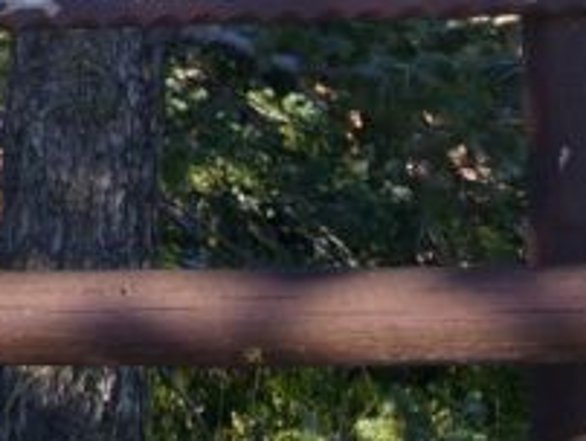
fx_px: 2949
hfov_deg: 11.0
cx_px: -229
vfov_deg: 8.4
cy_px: -145
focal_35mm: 174
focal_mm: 9
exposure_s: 1/200
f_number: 3.3
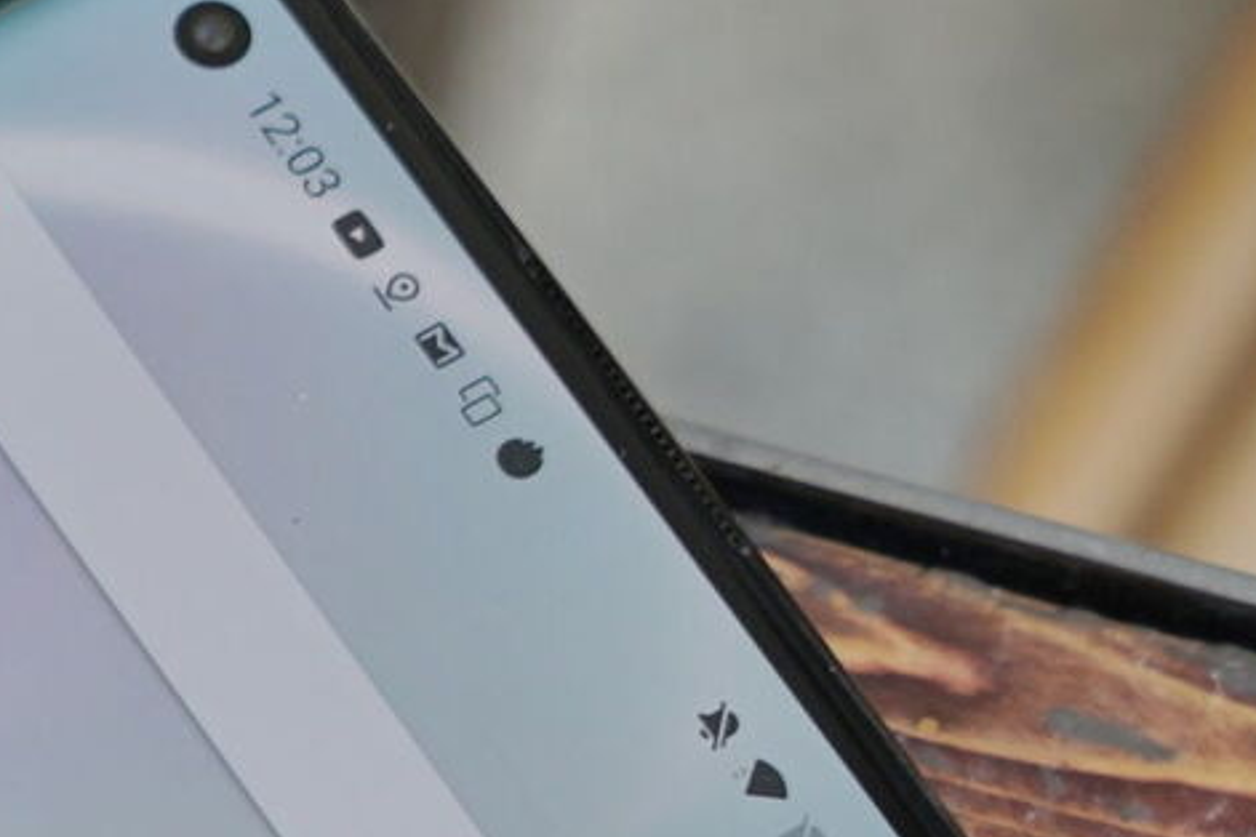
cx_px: -843
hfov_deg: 12.1
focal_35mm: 159
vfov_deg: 8.4
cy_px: 1271
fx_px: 5547
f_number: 4
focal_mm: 39
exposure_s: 1/160
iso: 125
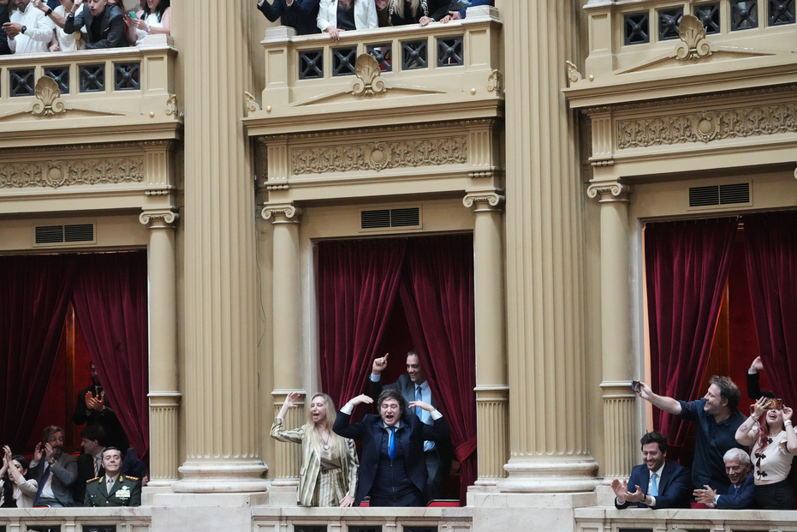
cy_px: 250
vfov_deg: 12.5
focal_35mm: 110
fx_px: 2435
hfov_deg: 18.6
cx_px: 386
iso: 8000
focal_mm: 100
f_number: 5.6
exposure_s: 1/250
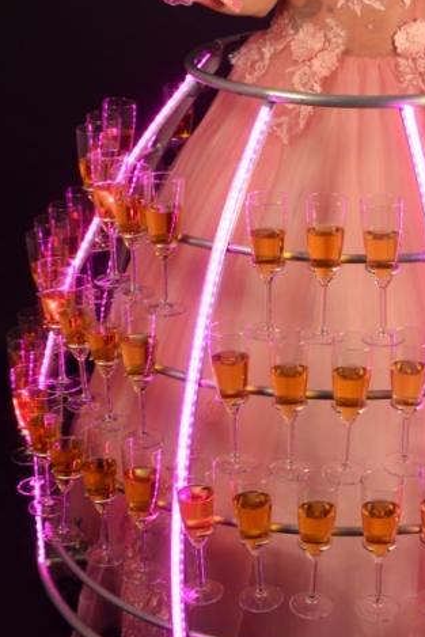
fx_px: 1469
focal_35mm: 83
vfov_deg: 24.2
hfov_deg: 16.3
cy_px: 170
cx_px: 350
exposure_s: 1/50
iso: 800
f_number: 4.5
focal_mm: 38
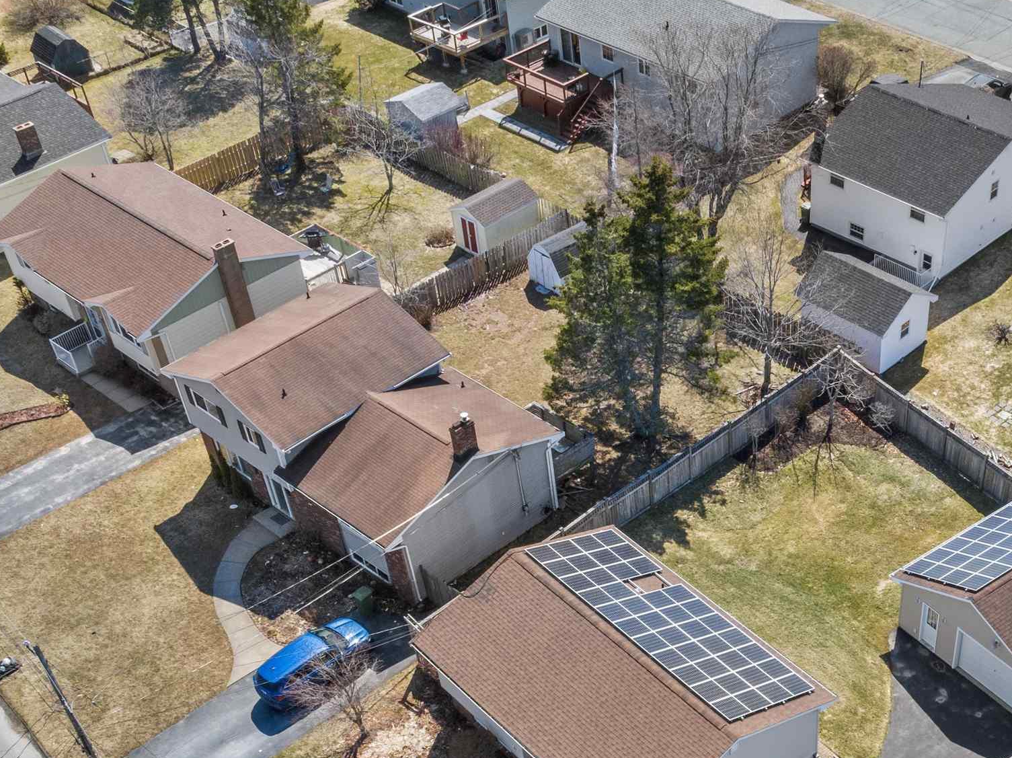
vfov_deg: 28.0
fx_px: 1432
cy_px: 743
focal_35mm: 49
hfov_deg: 37.9
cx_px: 769
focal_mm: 12.29
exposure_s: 1/20
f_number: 9
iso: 400
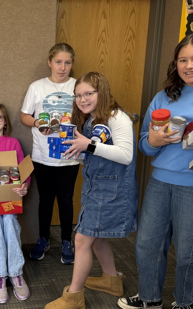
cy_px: 154
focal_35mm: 41
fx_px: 345
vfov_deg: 48.2
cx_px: 2
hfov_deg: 29.3
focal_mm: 5.96
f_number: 1.6
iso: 100
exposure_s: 1/58
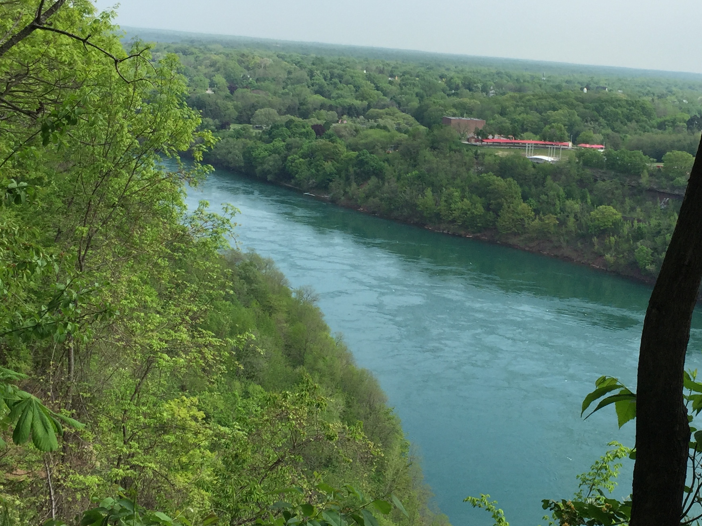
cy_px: 264
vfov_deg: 27.0
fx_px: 1095
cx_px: 510
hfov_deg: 34.9
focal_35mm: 54
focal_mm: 4.15
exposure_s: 1/1464
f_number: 2.2
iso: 32
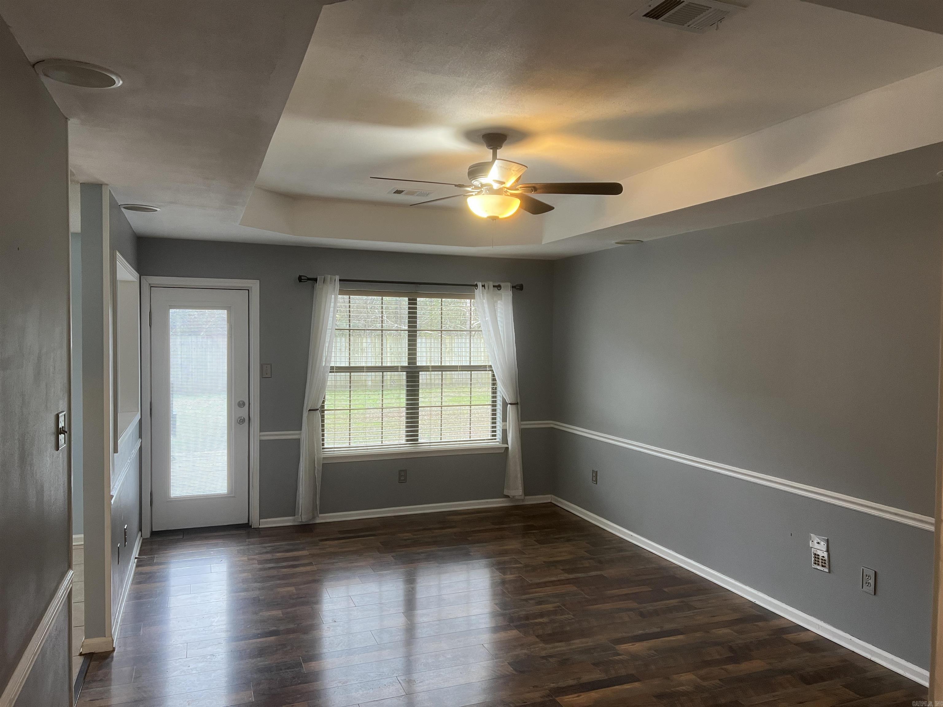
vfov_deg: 53.1
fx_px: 708
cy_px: 354
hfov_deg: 67.3
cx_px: 472
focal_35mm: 26
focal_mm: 5.7
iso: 125
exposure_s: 1/60
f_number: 1.5
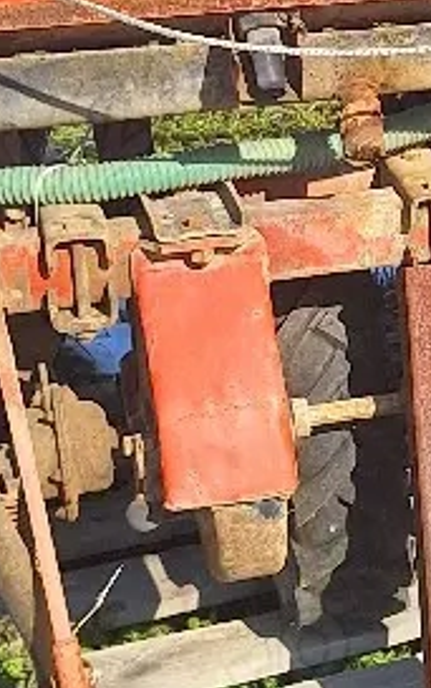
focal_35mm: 119
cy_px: 253
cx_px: 897
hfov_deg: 10.1
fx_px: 2233
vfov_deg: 17.5
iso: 40
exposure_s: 1/2500
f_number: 1.8
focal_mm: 5.54
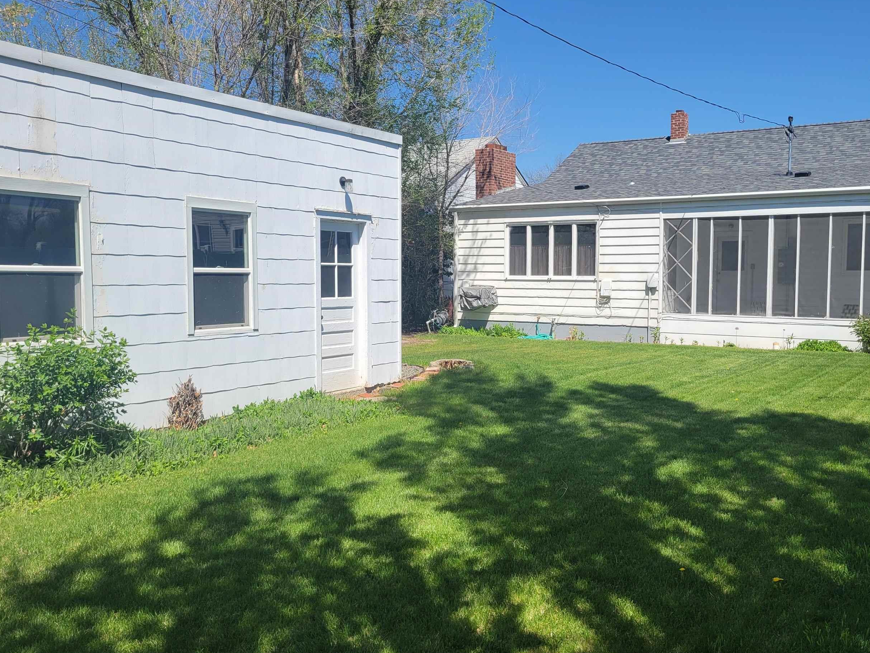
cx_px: 505
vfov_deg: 42.9
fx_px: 829
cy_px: 318
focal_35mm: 33
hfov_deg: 55.1
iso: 40
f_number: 1.8
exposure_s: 1/2524
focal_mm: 5.4
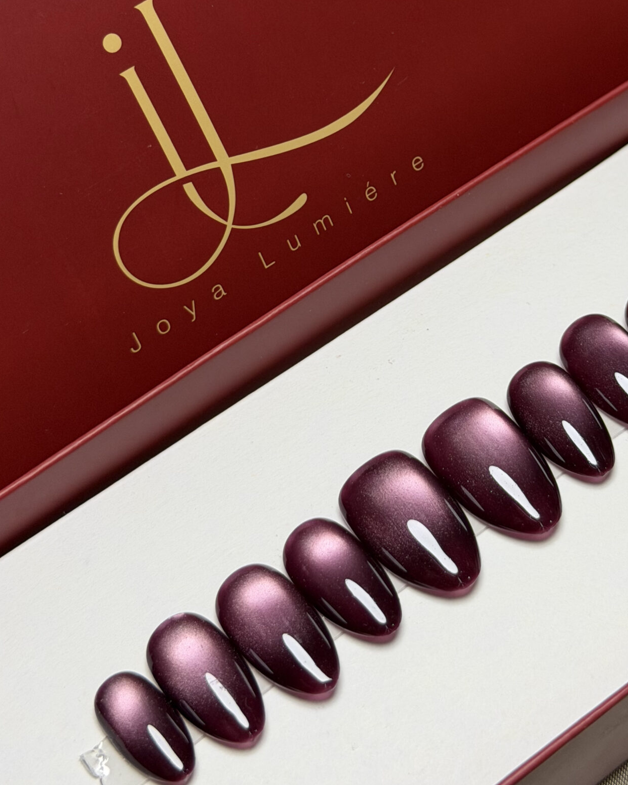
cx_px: 400
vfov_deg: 24.6
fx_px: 1789
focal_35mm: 77
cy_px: 237
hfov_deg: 19.9
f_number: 1.78
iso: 50
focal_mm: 6.76
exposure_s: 1/50
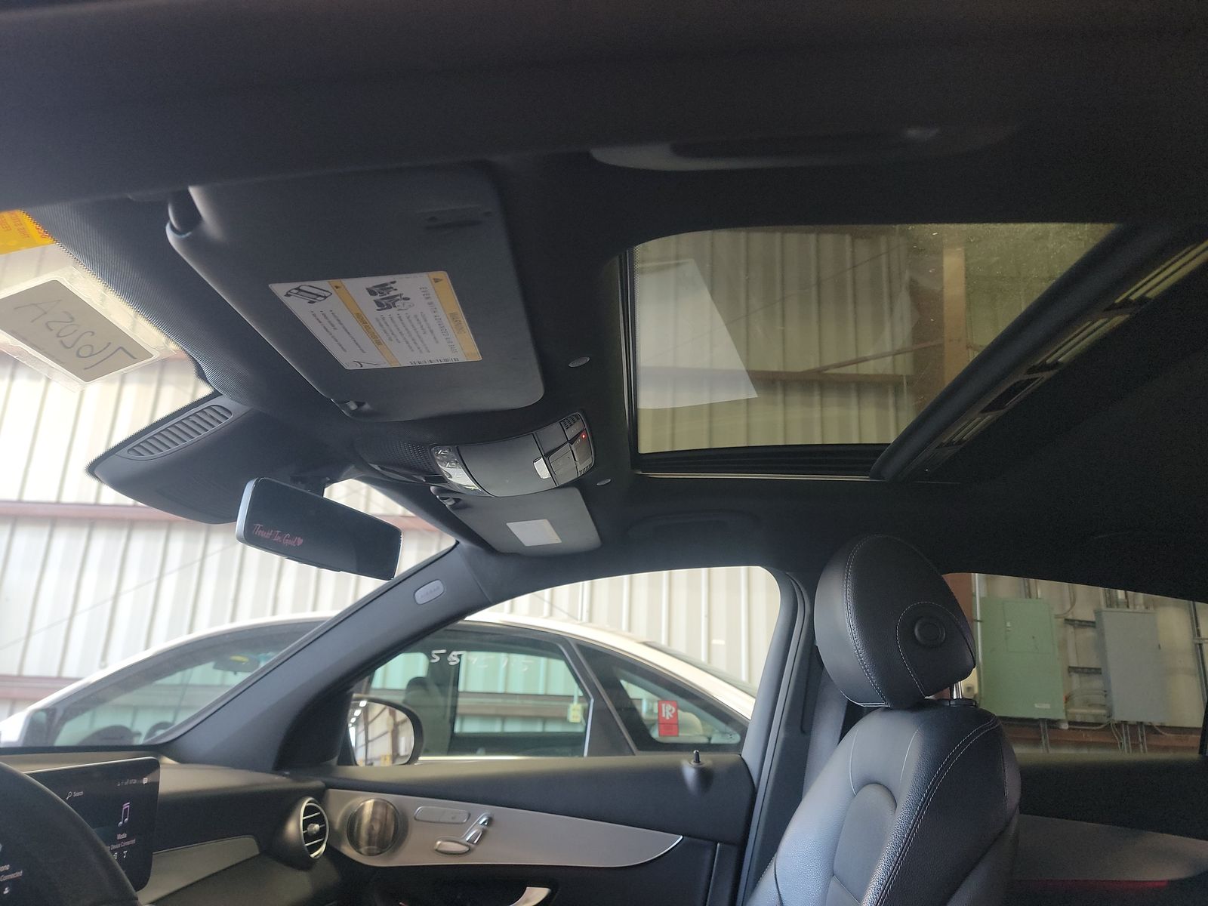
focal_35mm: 24
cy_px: 453
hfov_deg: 71.6
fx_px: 838
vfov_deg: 56.8
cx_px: 604
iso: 325
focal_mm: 6.7
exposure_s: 1/59
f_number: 1.8
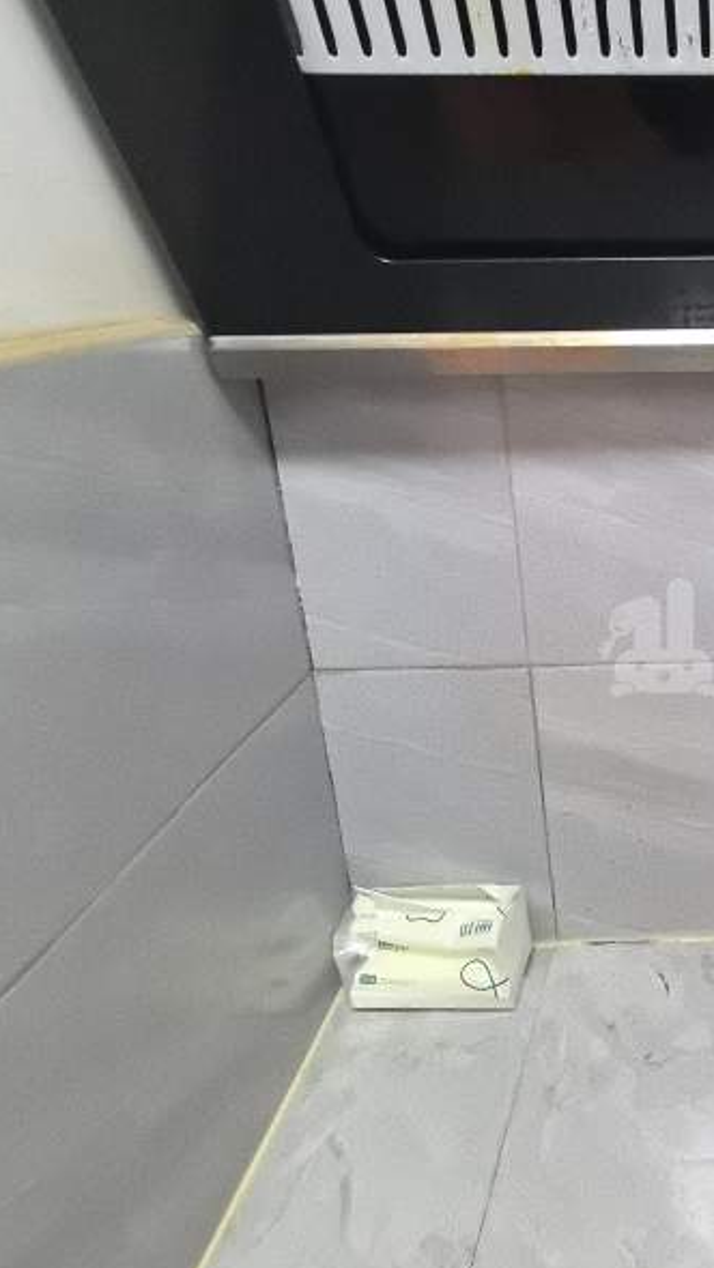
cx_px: 770
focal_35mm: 31
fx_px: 1043
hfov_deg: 33.4
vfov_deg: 62.6
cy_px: 638
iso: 500
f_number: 2.2
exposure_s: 1/33.3
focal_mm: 1.95
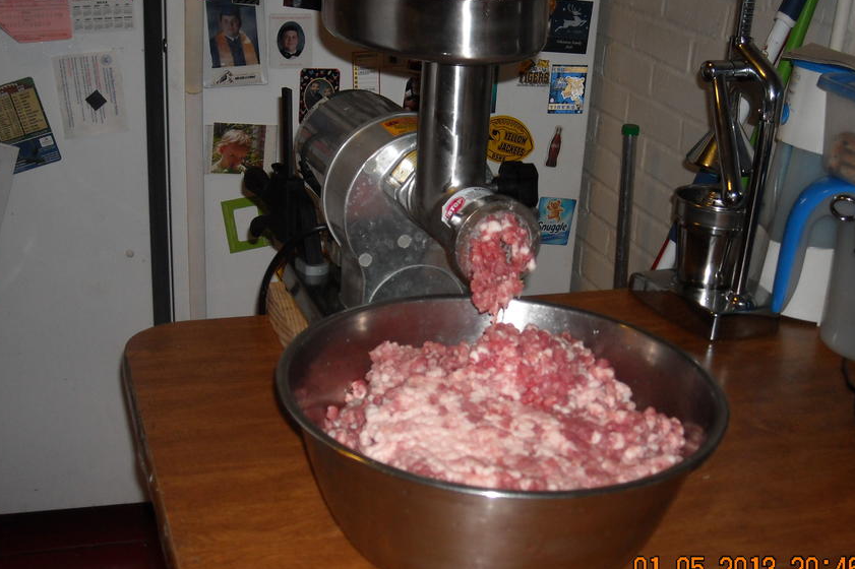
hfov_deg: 40.4
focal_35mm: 49
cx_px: 443
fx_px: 1163
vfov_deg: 27.5
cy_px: 297
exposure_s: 1/60
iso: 200
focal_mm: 7.1
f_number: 3.1
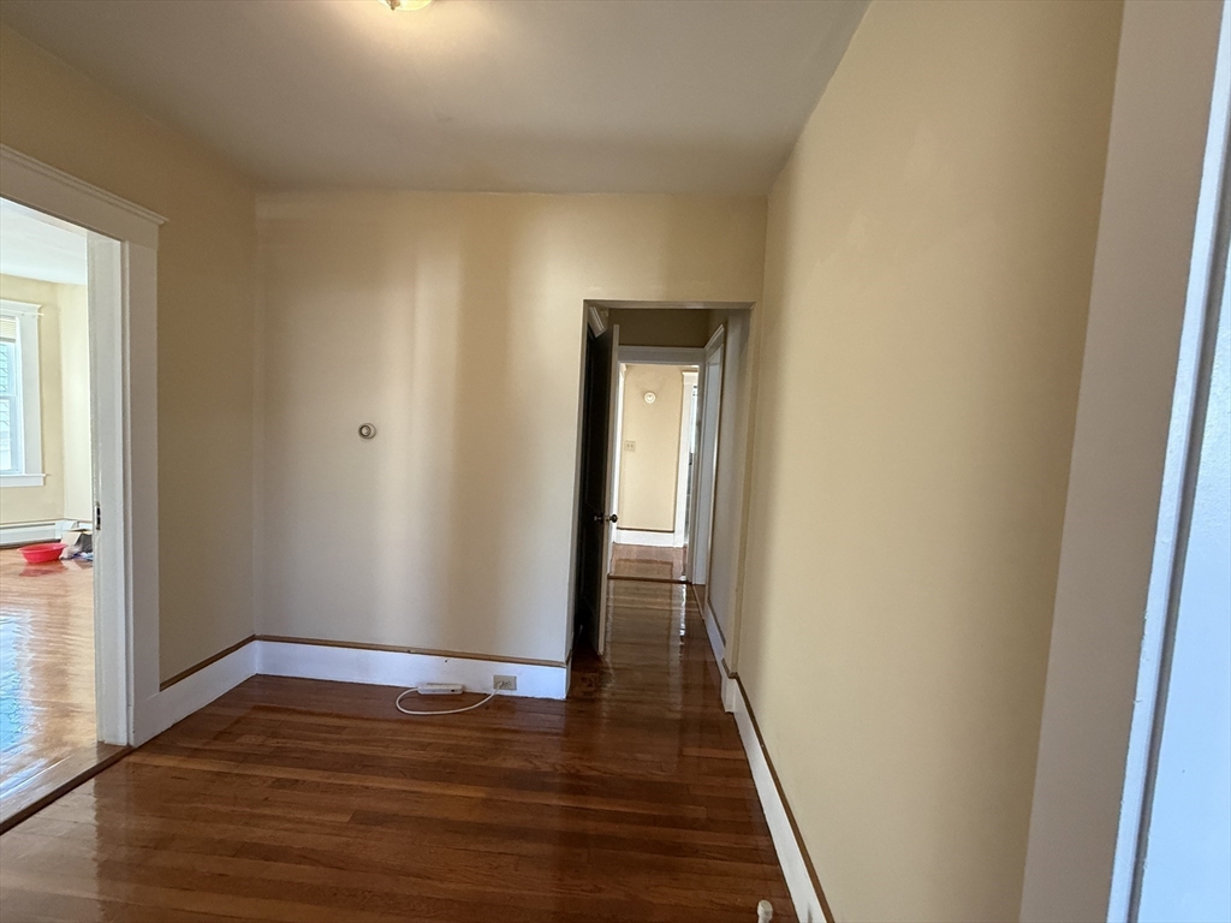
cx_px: 616
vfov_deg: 85.7
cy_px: 462
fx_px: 498
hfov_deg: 102.1
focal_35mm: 14
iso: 500
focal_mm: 2.22
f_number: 2.2
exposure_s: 1/60
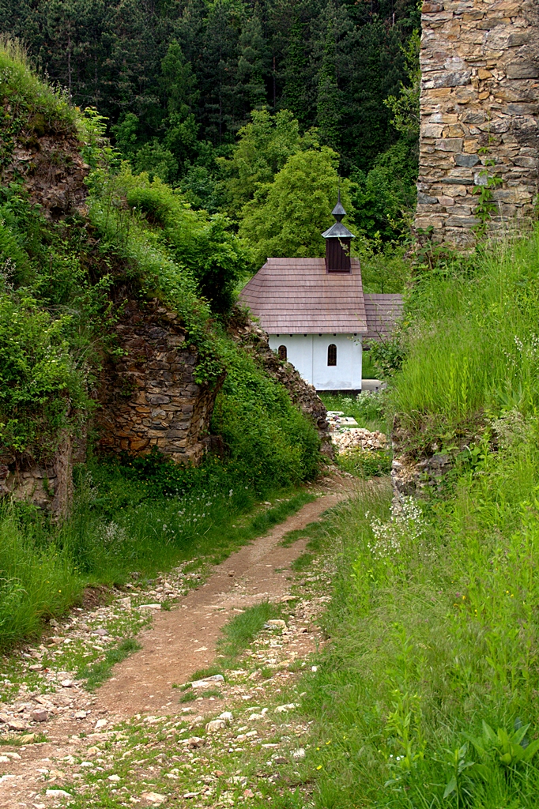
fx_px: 1348
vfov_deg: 33.4
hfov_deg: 22.6
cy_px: 404
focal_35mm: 60
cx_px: 270
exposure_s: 1/400
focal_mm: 38
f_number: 5.6
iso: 200
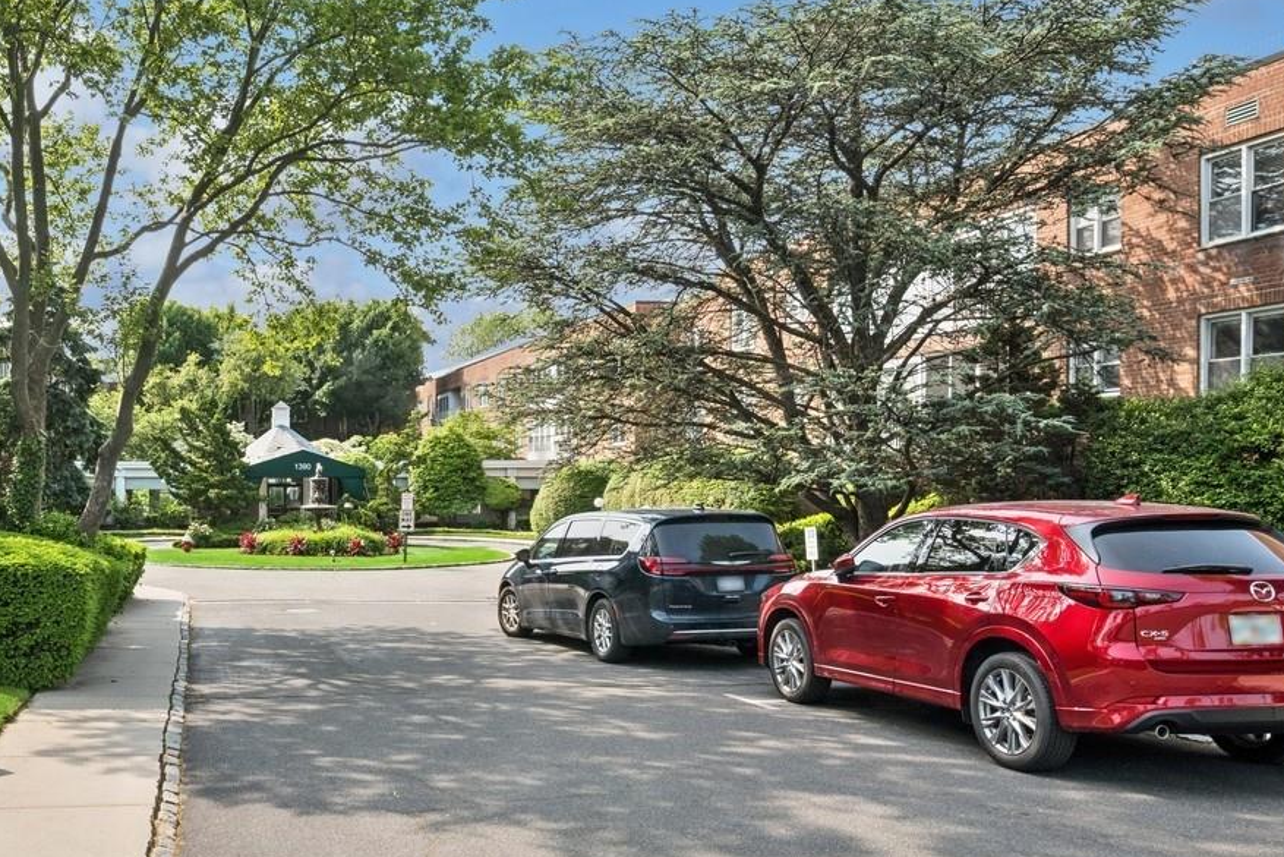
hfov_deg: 56.4
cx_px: 275
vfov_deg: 42.3
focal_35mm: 31
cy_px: 483
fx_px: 1106
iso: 640
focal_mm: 17
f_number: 14
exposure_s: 1/200
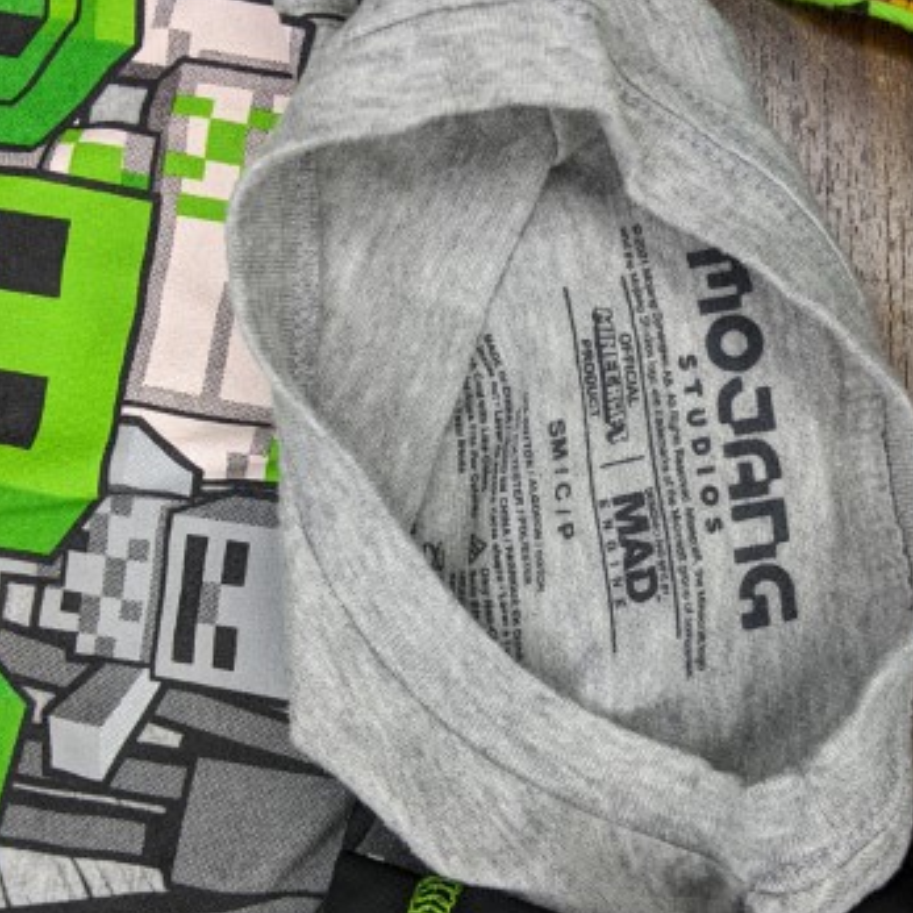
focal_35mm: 44
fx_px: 1313
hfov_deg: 38.3
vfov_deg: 38.3
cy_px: 460
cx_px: 524
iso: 57
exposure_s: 1/120
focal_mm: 4.44
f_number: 1.8
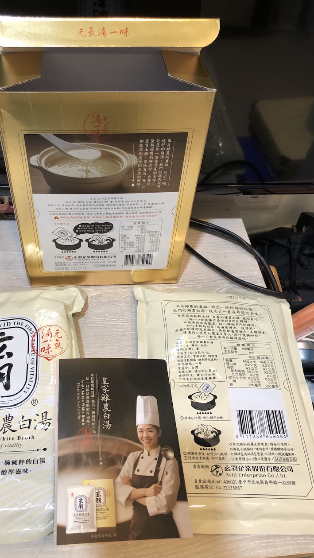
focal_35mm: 31
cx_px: 118
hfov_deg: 37.6
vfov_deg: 62.6
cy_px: 276
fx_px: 459
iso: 40
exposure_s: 1/15
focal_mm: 3.99
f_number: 1.8
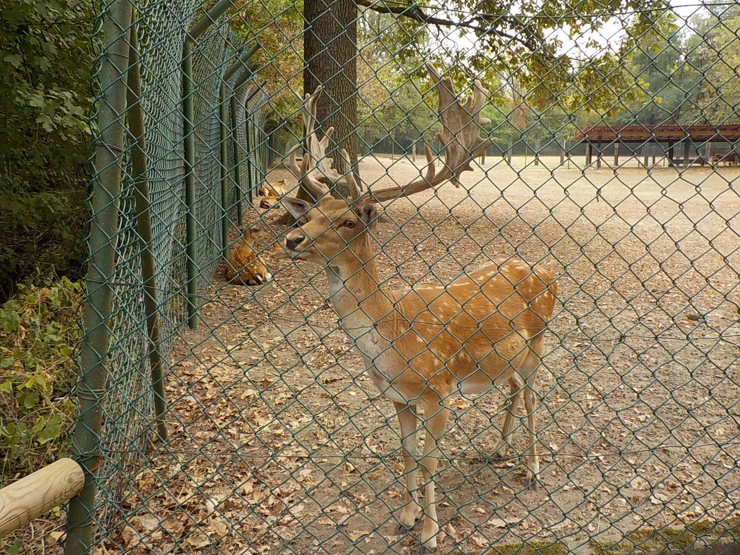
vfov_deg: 46.8
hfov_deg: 60.0
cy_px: 278
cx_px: 370
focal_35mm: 30
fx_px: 641
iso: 125
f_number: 3.3
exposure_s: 1/125
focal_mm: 4.1
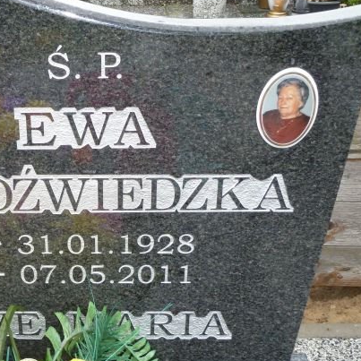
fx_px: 696
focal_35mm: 59
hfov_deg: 28.5
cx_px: 78
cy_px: 173
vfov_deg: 29.1
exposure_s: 1/30
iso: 125
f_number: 3.7
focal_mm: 6.9
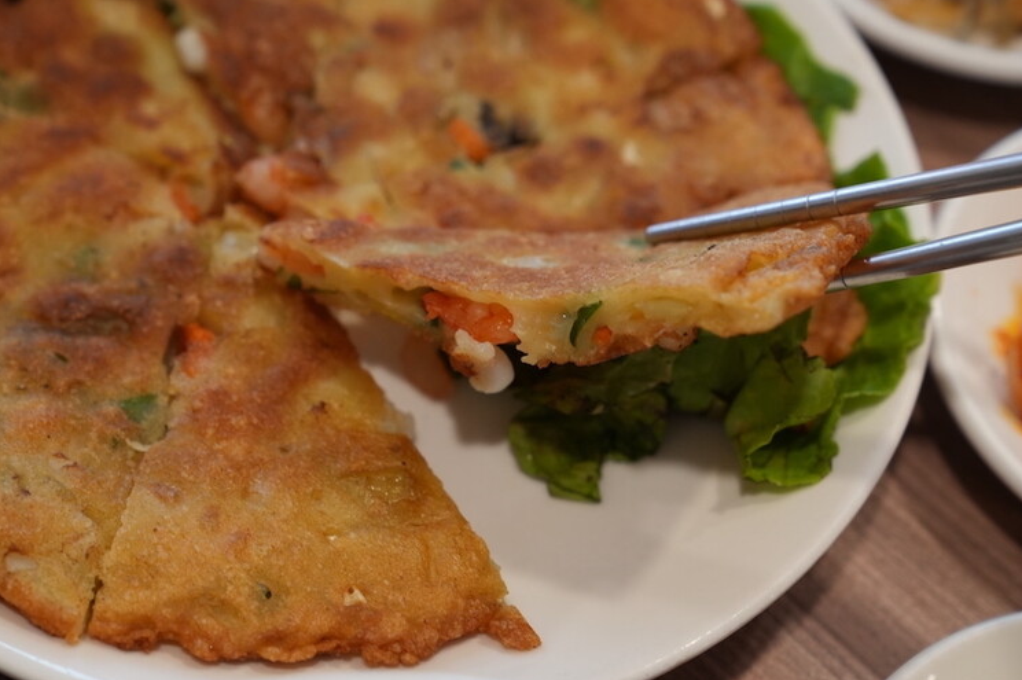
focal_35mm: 80
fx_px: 2270
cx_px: 512
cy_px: 327
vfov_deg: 17.0
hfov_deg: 25.4
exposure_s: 1/80
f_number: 5
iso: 1250
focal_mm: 70
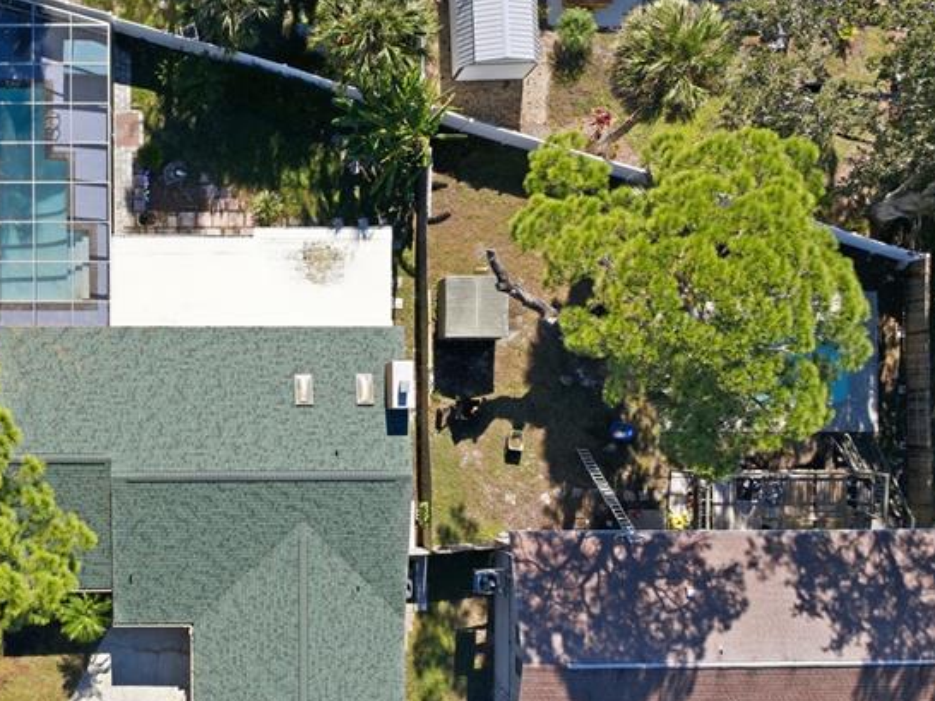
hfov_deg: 40.7
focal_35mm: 45
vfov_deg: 32.1
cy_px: 406
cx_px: 220
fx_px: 1215
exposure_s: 1/2000
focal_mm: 12.3
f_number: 2.8
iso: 190
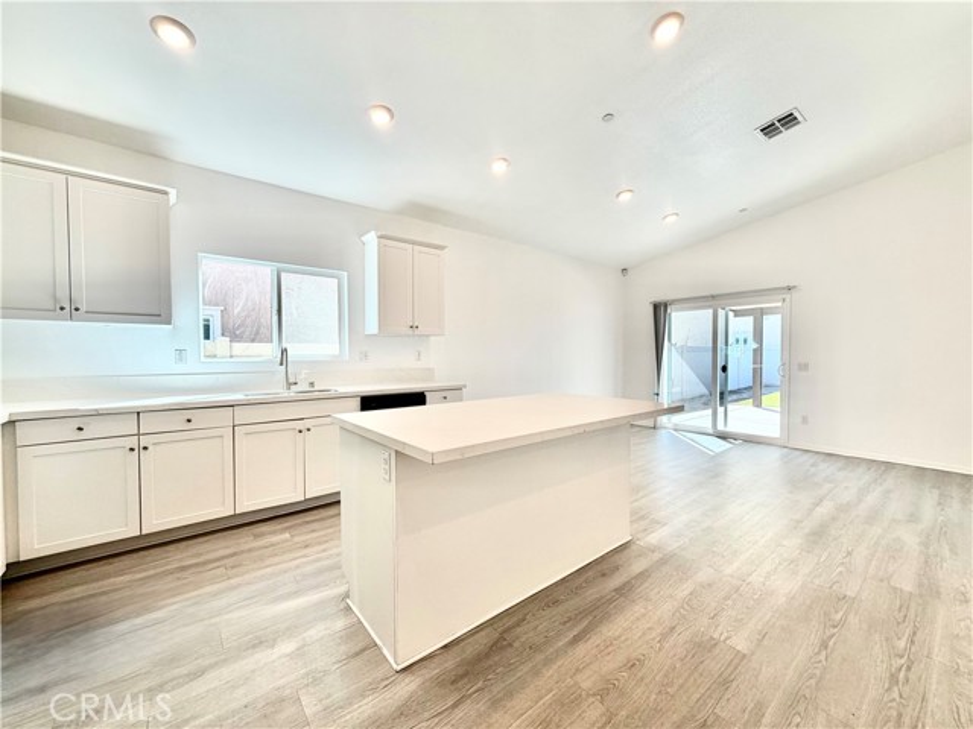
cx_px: 486
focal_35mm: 14
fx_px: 394
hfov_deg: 102.1
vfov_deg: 85.7
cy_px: 364
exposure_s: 1/120
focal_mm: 2.22
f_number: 2.2
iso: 50
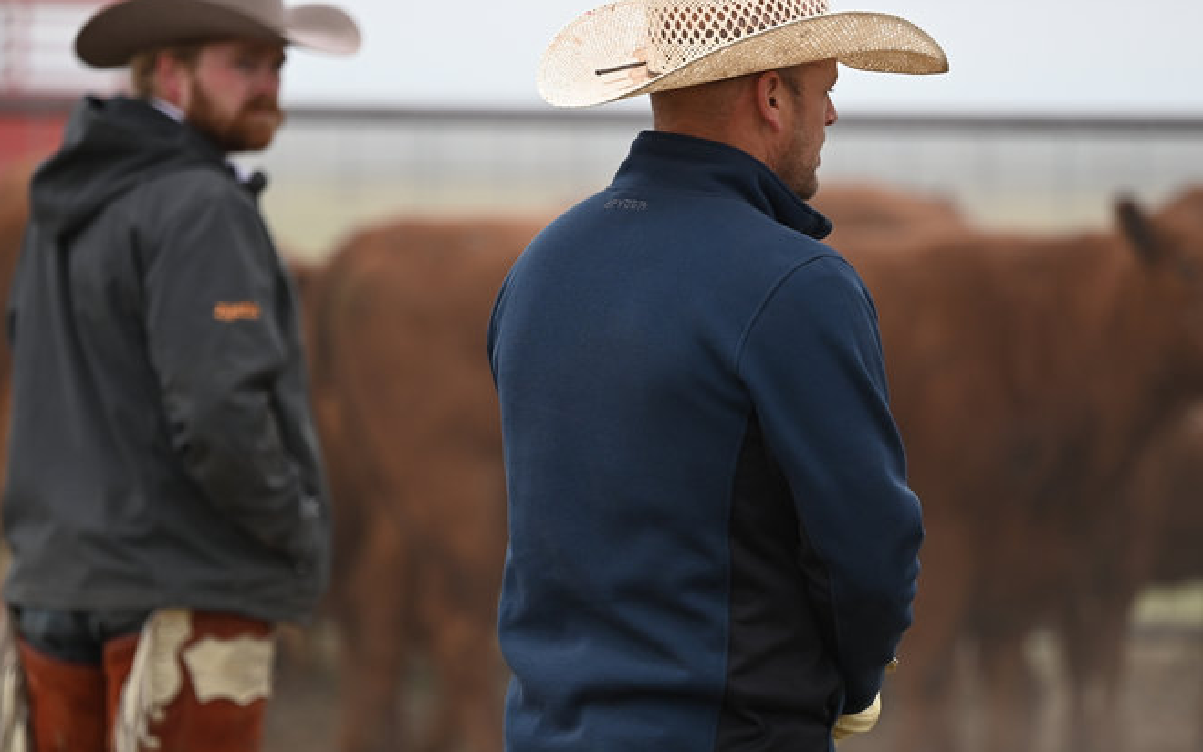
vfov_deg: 4.7
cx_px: 633
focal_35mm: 277
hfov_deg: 7.6
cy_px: 382
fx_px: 9082
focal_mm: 175
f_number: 2.8
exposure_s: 1/320
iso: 400
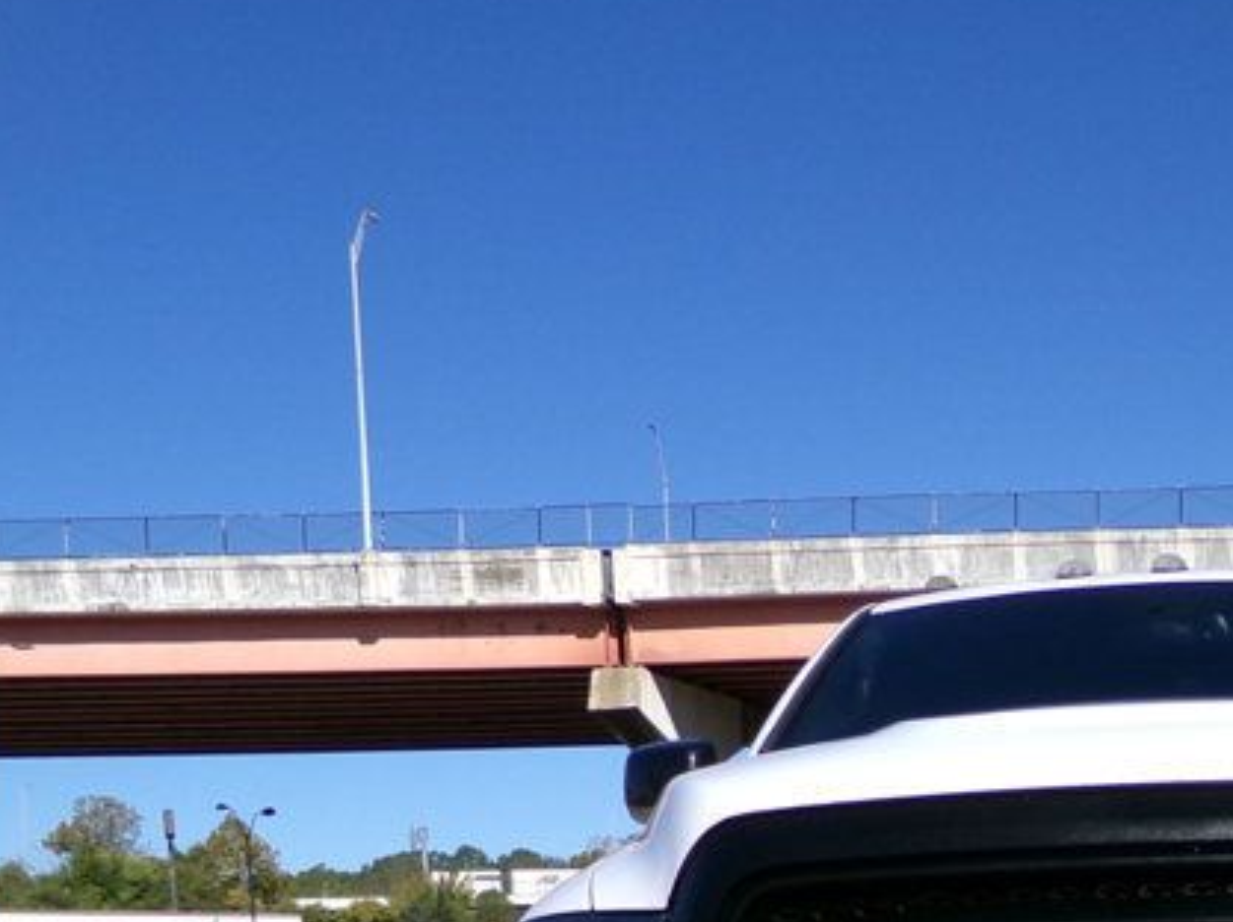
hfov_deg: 31.0
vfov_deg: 22.9
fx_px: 2100
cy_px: 1090
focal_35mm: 59
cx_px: 1147
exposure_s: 1/850
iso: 100
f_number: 3.7
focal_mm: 4.3
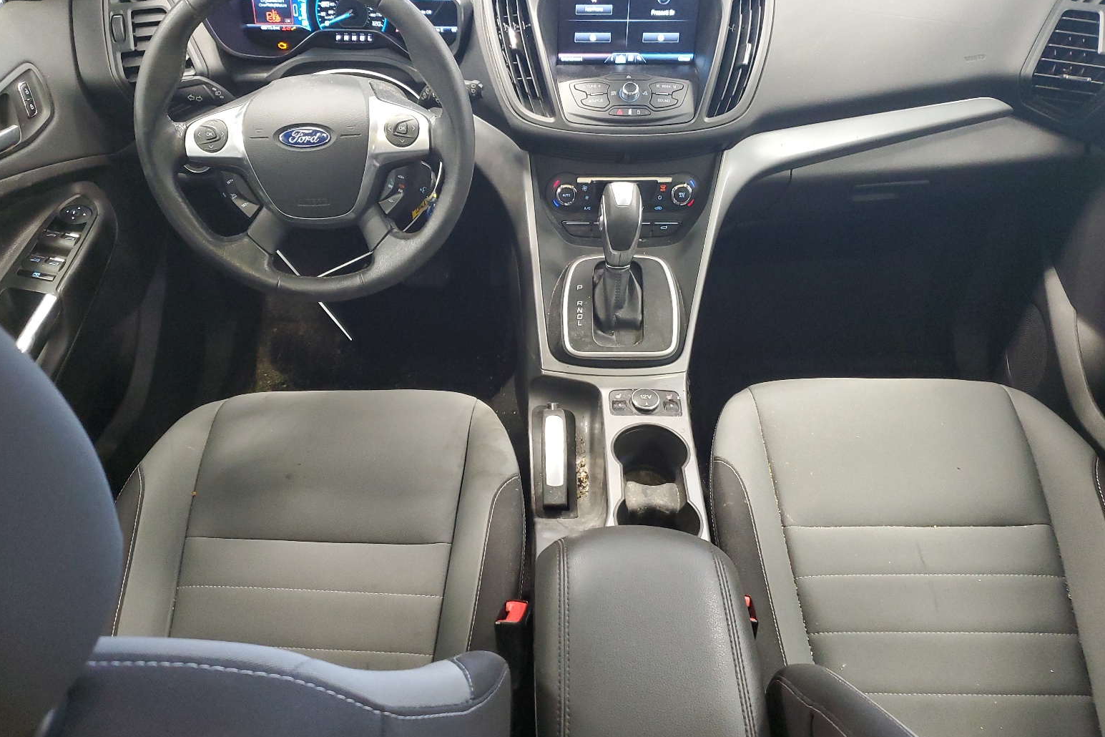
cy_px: 358
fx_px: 859
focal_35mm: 28
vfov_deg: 46.4
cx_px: 534
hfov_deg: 65.5
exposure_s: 1/30
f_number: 1.5
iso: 282
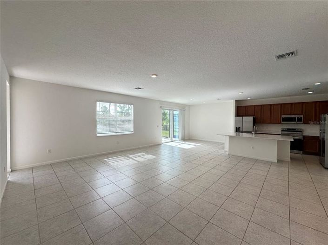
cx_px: 164
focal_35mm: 14
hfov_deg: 102.1
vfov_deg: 85.6
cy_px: 122
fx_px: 133
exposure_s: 1/120
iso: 40
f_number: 2.2
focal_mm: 2.22
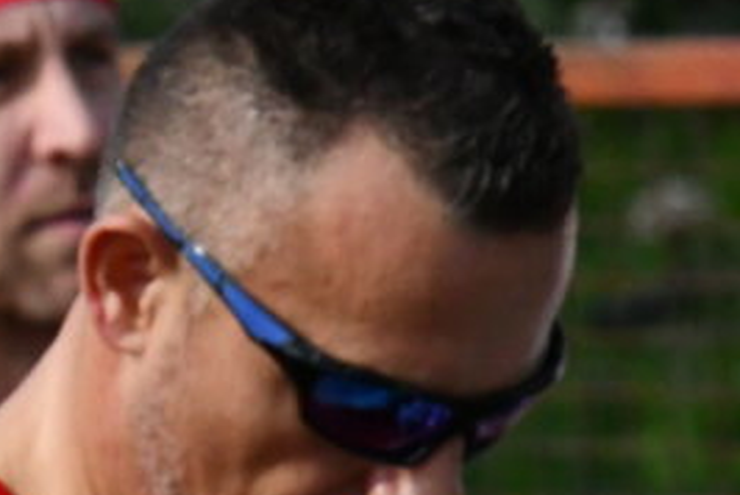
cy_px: 107
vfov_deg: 1.3
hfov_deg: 1.9
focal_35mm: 1065
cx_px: -637
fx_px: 21915
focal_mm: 185
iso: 3200
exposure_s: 1/5000
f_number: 9
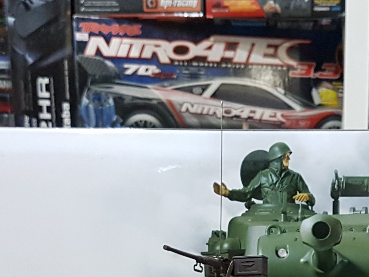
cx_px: 279
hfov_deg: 23.9
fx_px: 864
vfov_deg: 16.6
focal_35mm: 81
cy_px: 414
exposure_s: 1/17
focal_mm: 4.2
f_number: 1.7
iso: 250
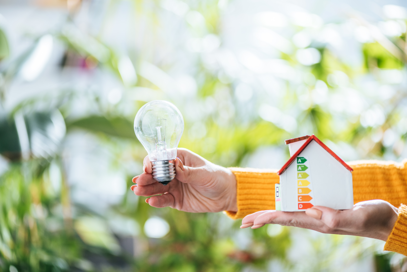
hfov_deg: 19.5
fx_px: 1187
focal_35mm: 105
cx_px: 204
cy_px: 136
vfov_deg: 13.1
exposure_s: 1/200
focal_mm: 105
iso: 320
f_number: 3
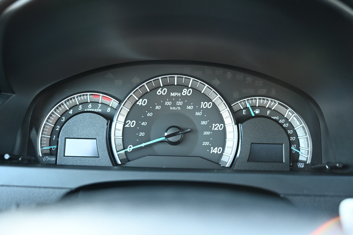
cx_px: 176
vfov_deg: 35.0
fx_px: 372
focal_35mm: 38
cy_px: 118
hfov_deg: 50.7
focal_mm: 38
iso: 3200
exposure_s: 1/125
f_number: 4
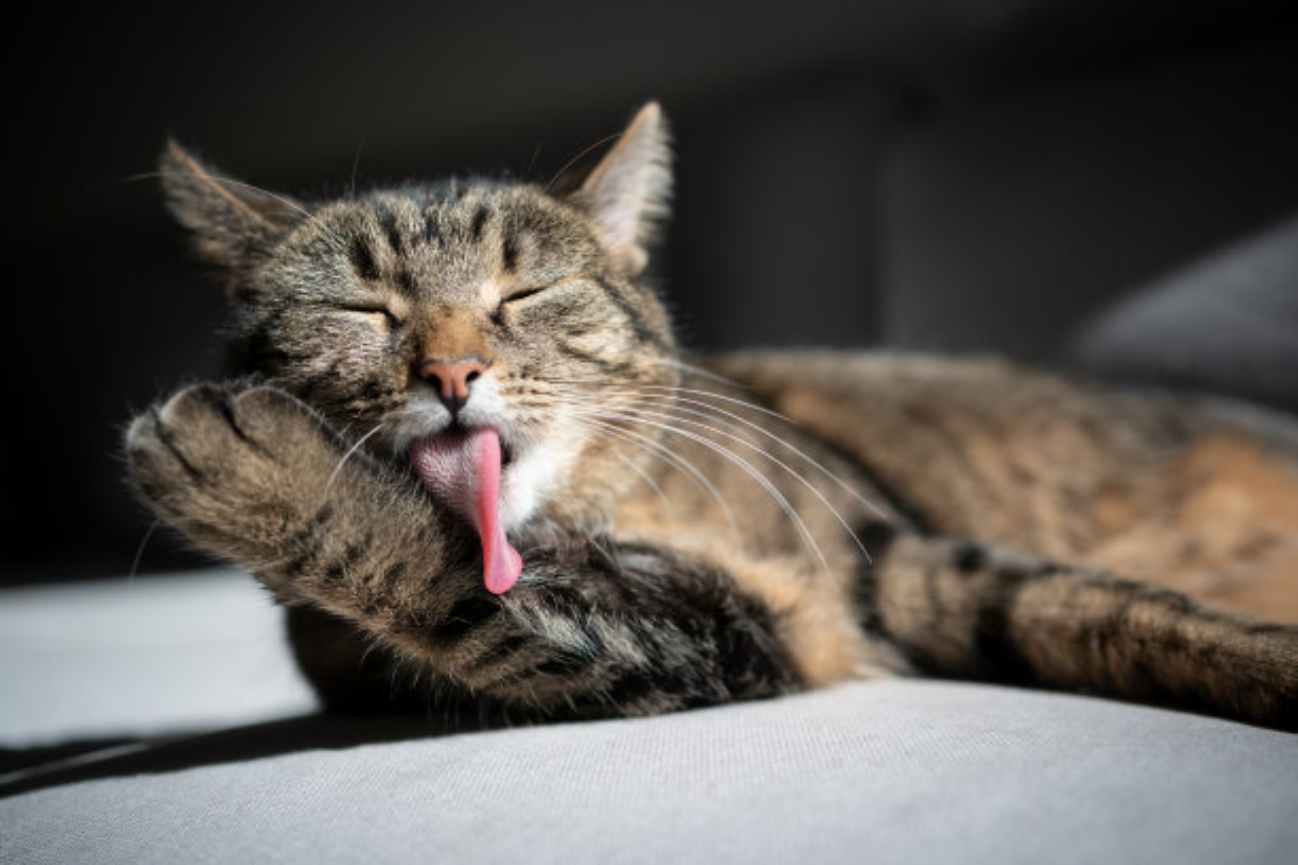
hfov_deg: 54.4
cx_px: 649
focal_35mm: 35
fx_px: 1262
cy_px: 432
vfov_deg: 37.9
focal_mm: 35
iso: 100
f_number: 2.8
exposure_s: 1/800
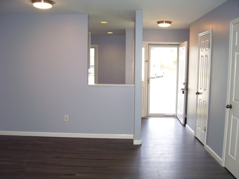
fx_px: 235
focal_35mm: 34
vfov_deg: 41.8
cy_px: 90
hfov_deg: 54.0
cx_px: 120
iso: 125
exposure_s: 1/60
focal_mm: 5.6
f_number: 2.7
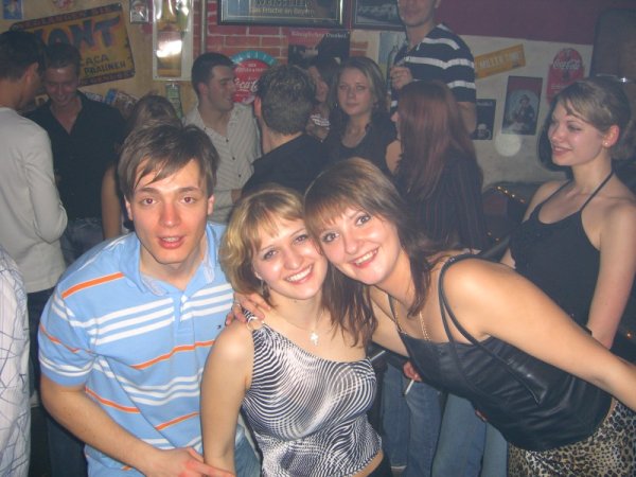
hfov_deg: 49.0
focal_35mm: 38
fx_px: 698
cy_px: 238
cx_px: 318
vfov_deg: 37.7
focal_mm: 7.9
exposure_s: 1/60
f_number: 2.8
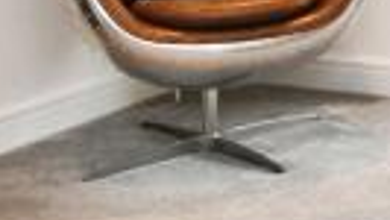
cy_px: -236
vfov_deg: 8.8
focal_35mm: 129
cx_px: 739
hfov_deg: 14.3
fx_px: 1335
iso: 800
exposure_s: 1/80
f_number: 6.3
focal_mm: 16
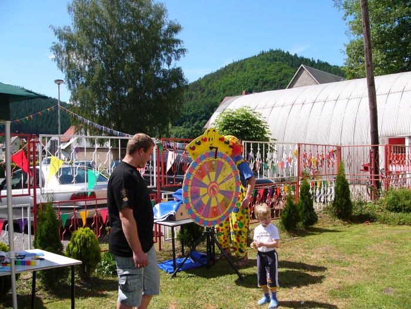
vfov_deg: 39.7
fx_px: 427
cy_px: 154
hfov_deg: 51.4
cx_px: 206
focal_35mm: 36
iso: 50
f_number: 3.7
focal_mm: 6
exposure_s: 1/500
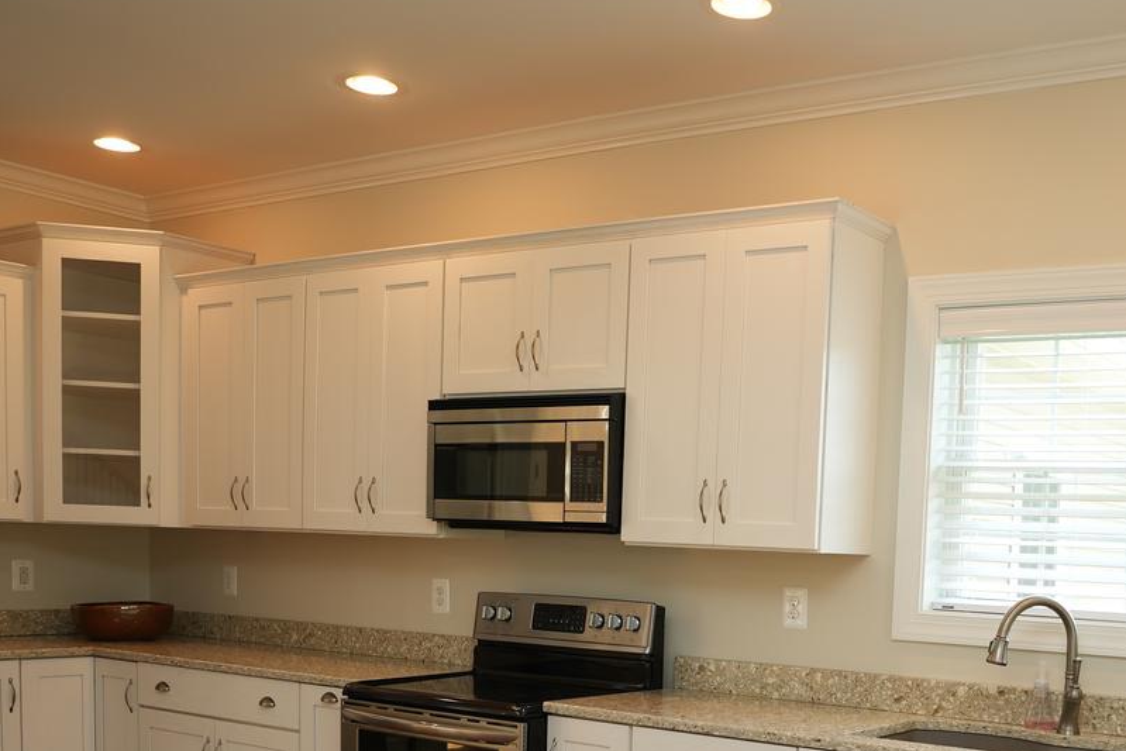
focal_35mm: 43
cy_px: 694
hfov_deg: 44.5
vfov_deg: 30.0
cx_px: 831
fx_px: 1331
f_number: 2.8
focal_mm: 16.6
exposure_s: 1/60
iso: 160
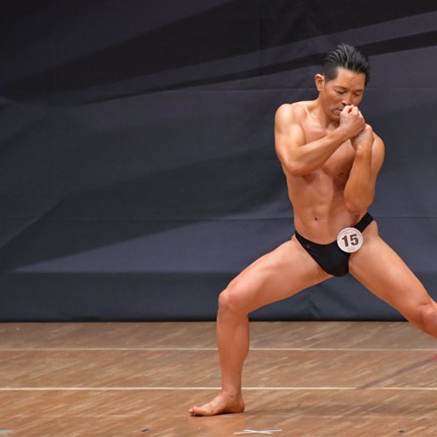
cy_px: 218
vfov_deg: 4.0
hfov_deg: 4.0
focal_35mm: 442
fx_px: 6313
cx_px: 323
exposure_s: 1/400
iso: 6400
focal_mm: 230
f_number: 5.6
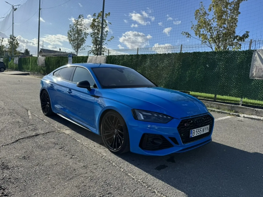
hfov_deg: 71.6
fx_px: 182
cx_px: 132
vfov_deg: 56.8
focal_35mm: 24
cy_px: 98
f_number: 1.78
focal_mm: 6.76
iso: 80
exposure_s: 1/4608
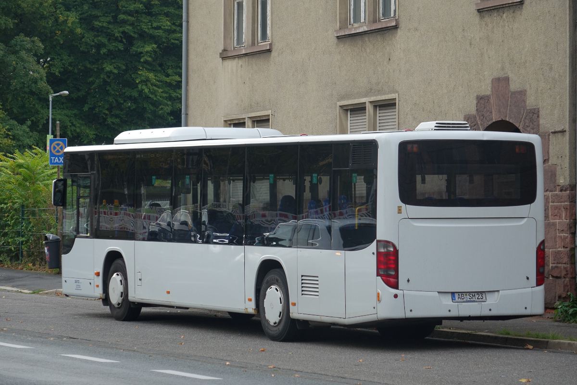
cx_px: 288
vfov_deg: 8.9
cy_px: 192
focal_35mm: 154
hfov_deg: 13.3
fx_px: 2468
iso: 125
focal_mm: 56.49
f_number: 3.5
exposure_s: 1/200
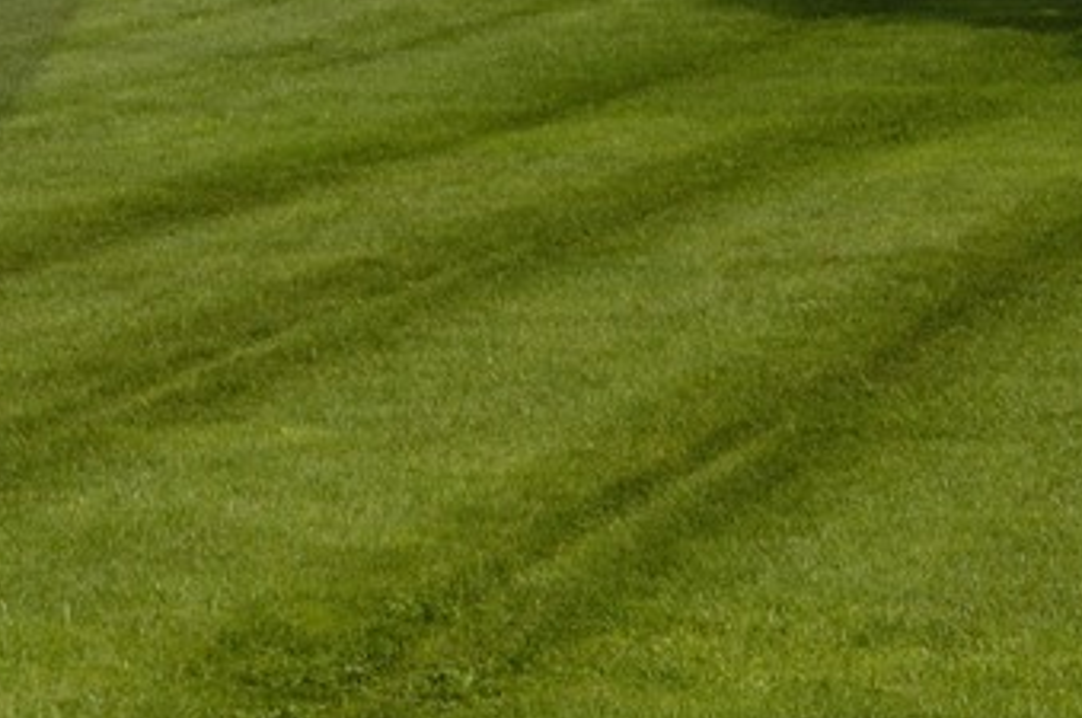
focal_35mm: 283
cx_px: -1072
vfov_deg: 4.8
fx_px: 8493
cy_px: -664
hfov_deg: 7.0
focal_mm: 40
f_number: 12
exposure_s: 1/160
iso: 100
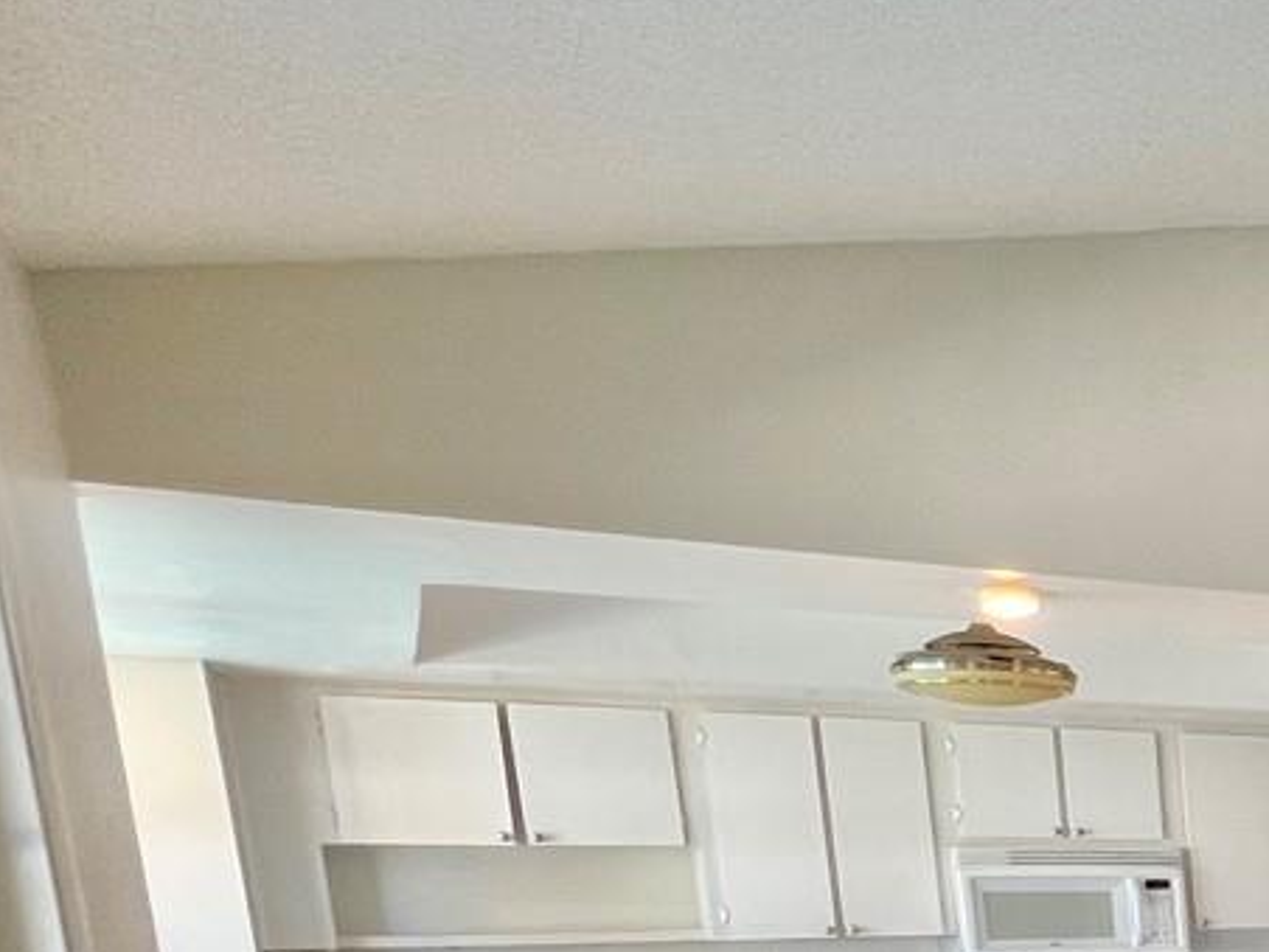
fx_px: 1686
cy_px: 1216
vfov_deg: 26.9
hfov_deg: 26.5
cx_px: 1993
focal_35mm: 46
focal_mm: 1.57
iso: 160
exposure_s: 1/60
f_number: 1.8
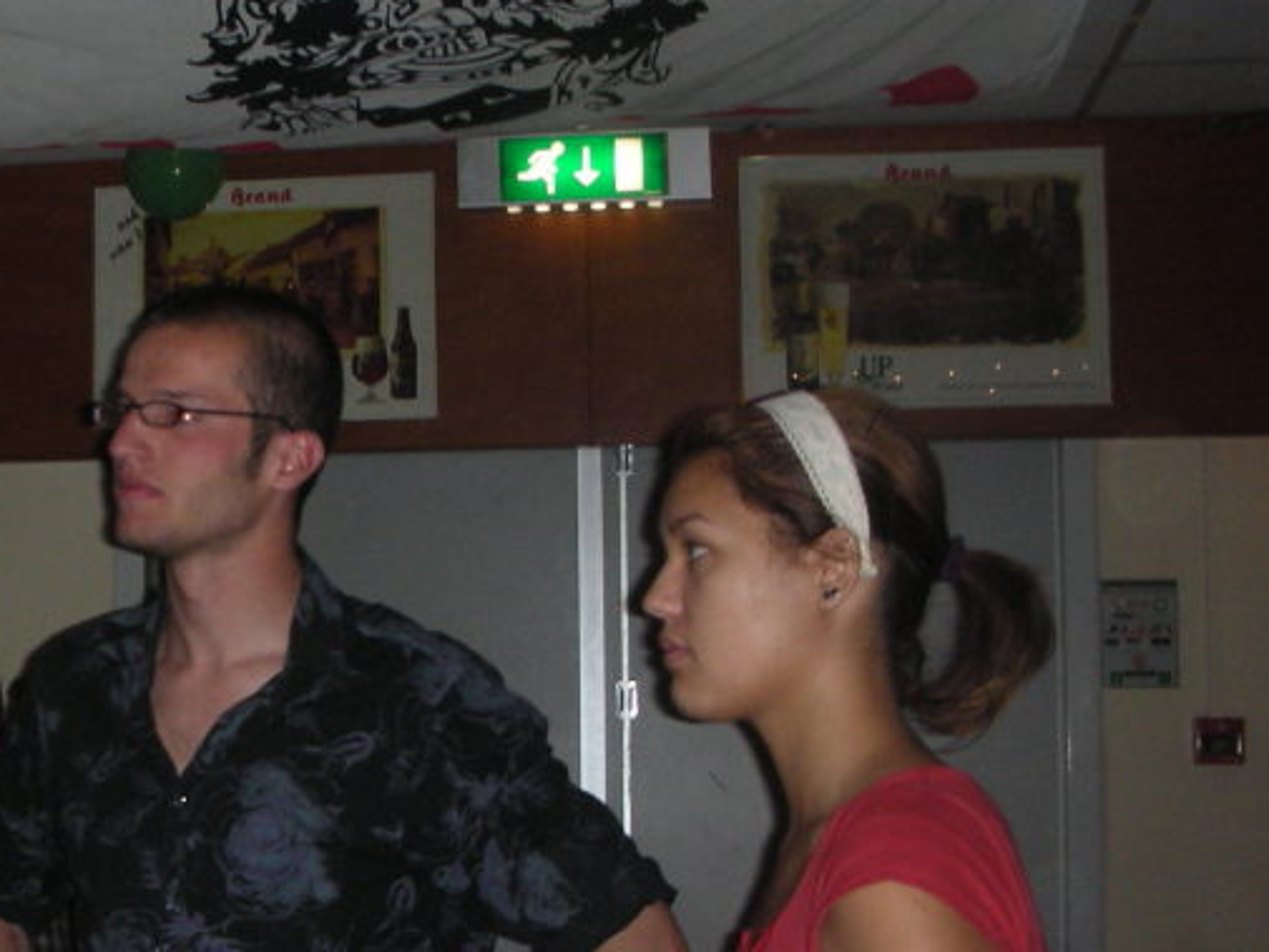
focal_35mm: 71
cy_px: 570
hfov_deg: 26.0
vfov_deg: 20.7
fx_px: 2603
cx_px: 5
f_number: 3
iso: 120
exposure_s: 1/60.1
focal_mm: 5.8
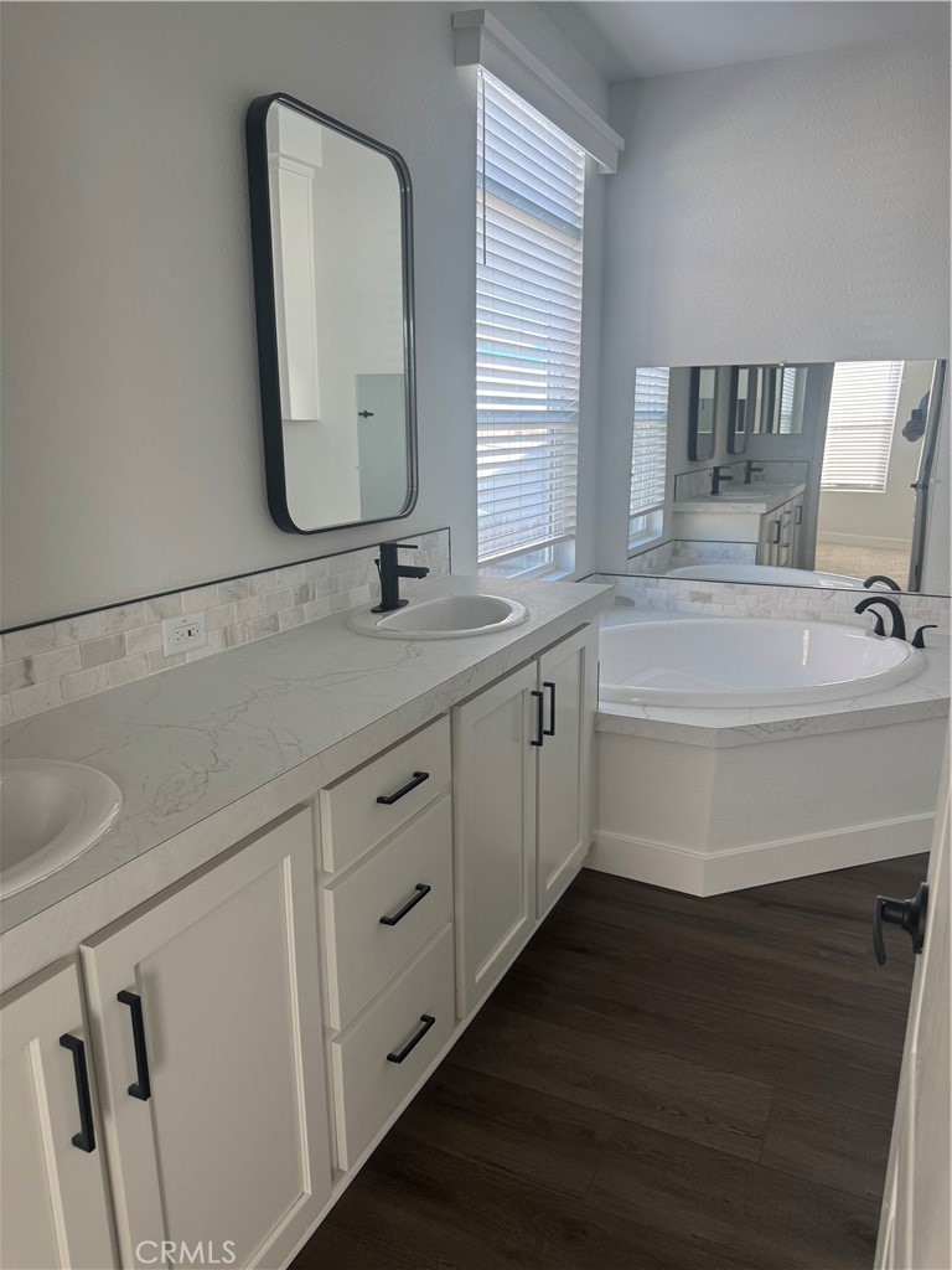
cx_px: 476
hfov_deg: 56.8
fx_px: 880
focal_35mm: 24
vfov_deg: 71.6
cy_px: 635
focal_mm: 6.76
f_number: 1.78
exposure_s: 1/121
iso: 100
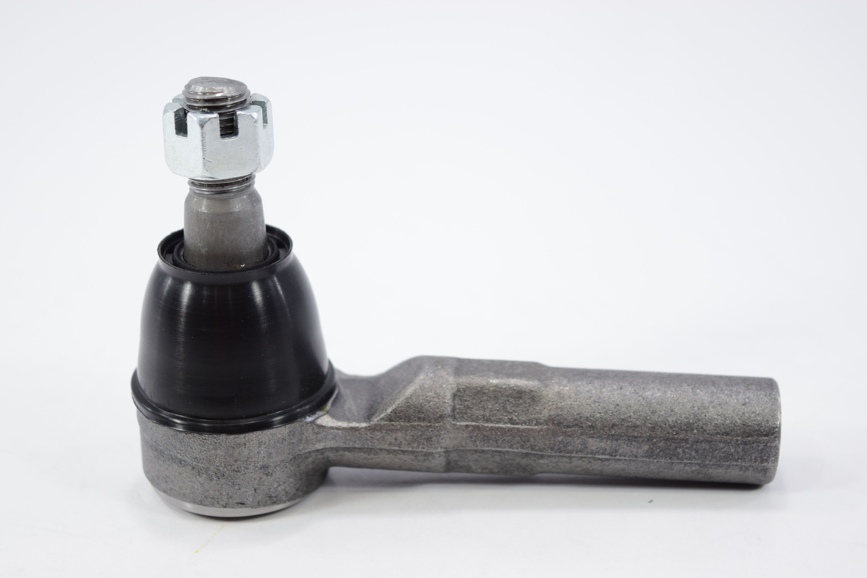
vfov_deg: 16.6
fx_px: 1987
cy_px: 289
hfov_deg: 24.6
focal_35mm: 82
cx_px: 434
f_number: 5.6
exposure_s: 1/125
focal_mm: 55
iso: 640
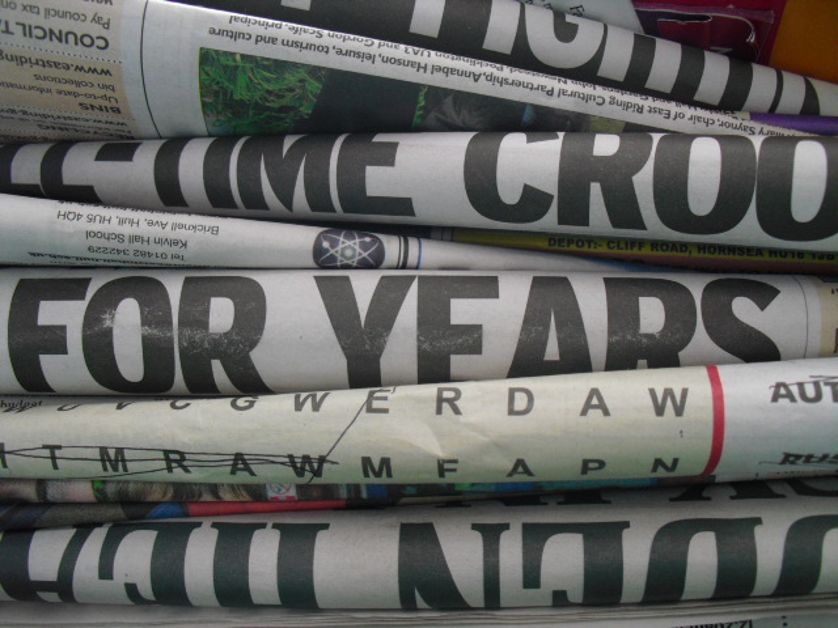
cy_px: 314
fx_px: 872
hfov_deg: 51.4
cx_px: 419
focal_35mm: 36
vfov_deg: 39.7
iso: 200
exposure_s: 1/3.33
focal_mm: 6.3
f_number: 3.1
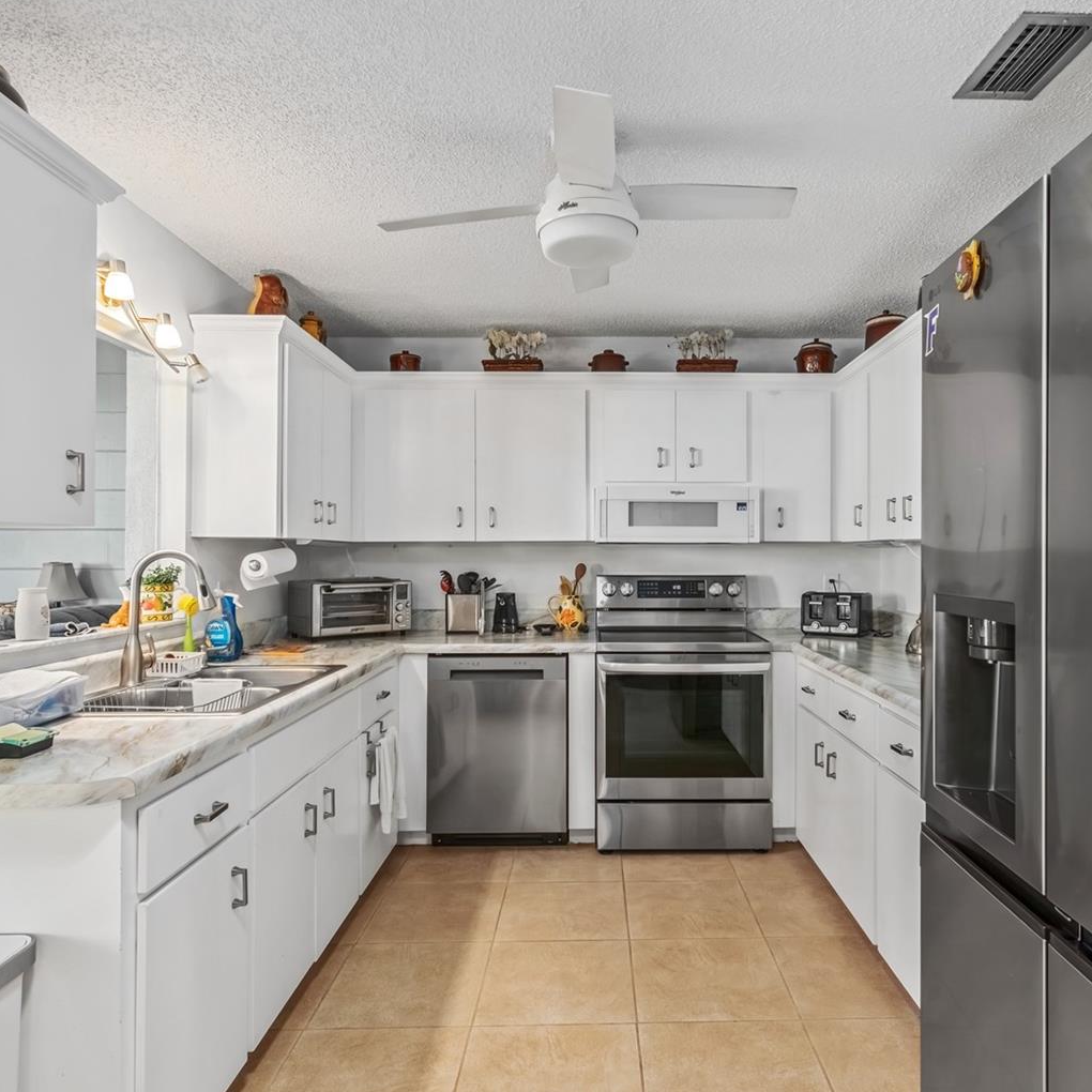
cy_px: 541
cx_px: 596
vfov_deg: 74.8
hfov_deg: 74.7
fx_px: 714
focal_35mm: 20
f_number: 9
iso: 250
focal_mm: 10
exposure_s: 1/1.25
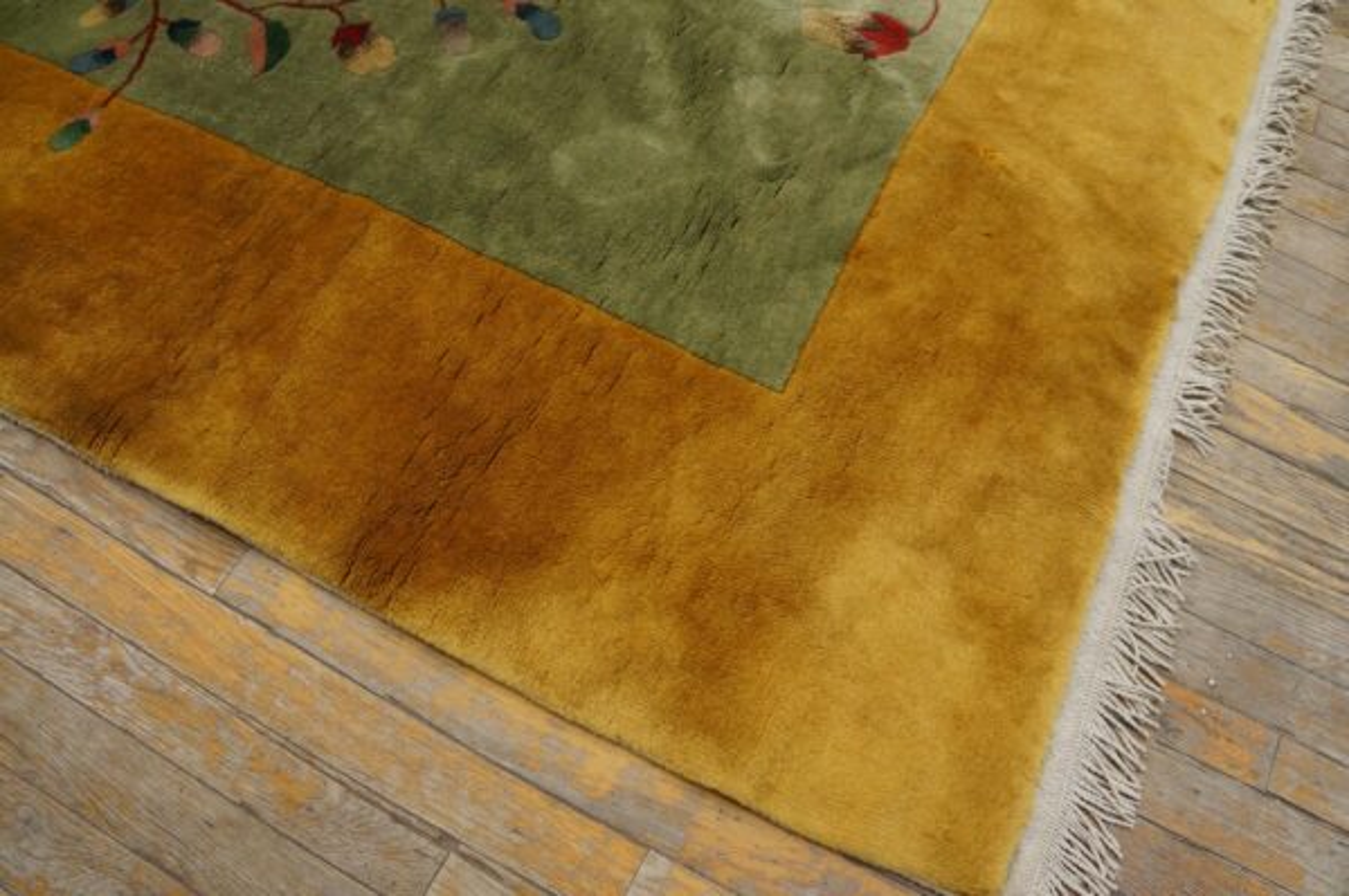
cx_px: 674
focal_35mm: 27
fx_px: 1011
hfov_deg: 67.4
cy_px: 448
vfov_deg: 47.9
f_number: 4
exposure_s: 1/60
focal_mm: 18
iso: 800
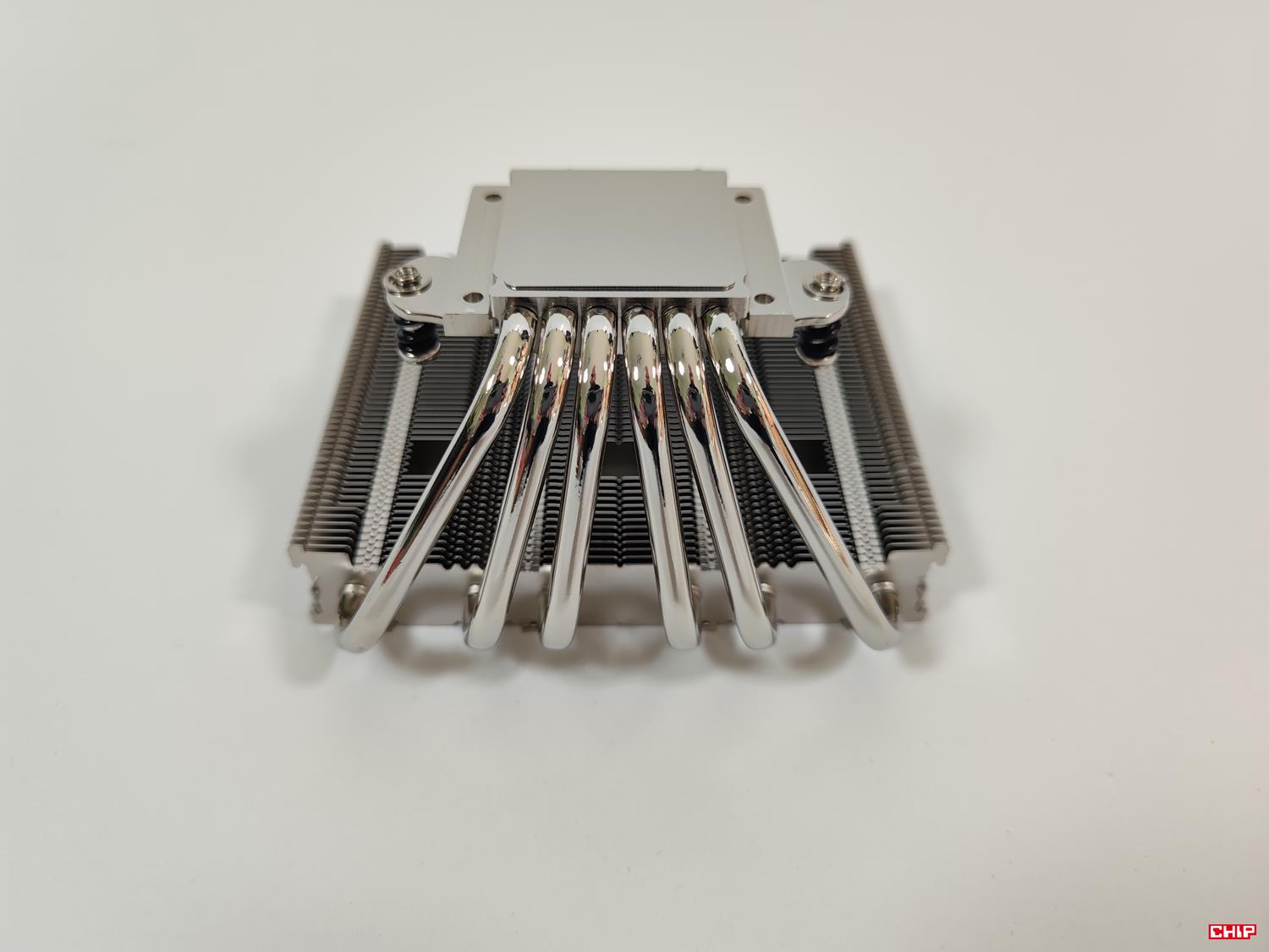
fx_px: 916
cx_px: 634
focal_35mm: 25
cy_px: 476
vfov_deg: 54.9
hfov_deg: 69.4
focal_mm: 6.78
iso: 56
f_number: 1.85
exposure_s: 1/100
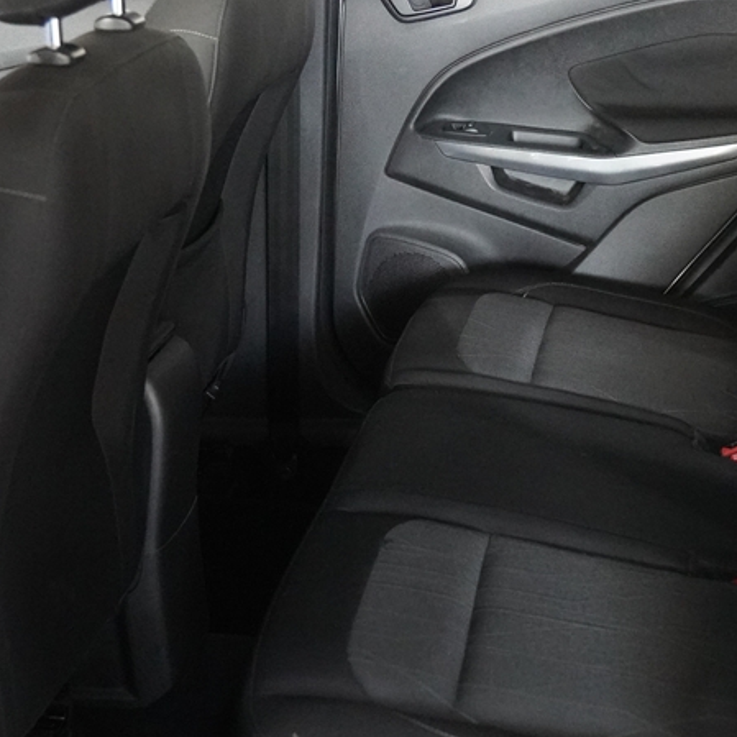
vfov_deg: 26.9
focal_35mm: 64
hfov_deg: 26.7
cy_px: 311
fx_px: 1542
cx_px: 507
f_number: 2.8
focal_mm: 22
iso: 6400
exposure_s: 1/100
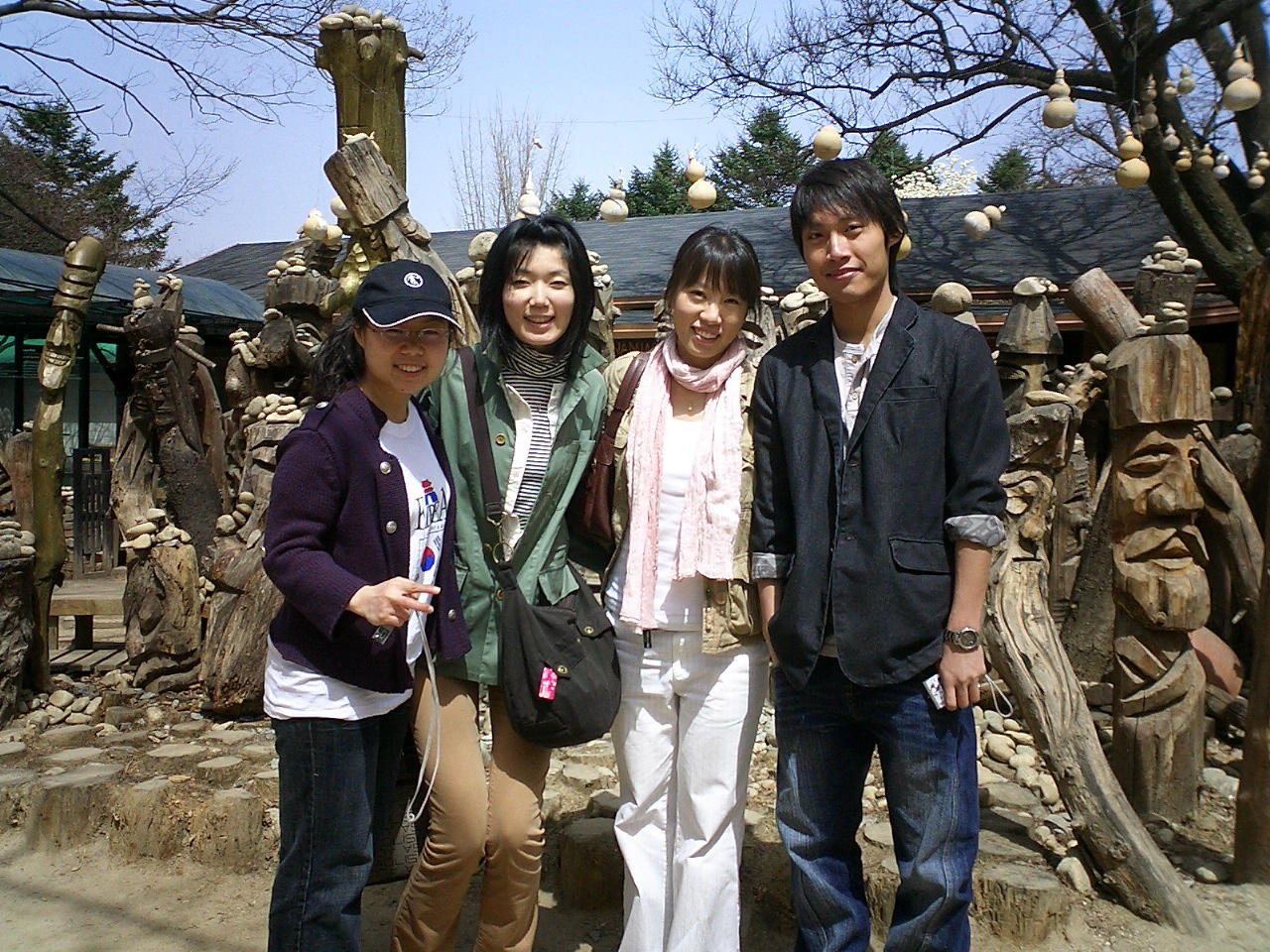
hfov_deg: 50.1
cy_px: 476
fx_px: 1357
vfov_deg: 38.7
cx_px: 635
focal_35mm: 37
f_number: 3.5
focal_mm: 5.6
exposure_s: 1/800
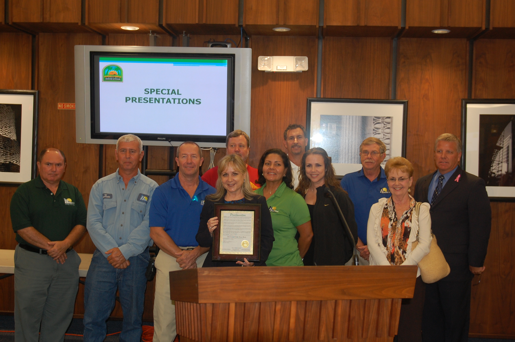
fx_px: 686
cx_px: 258
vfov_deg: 28.0
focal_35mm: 48
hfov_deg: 41.1
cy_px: 171
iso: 400
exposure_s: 1/60
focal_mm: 32
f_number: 3.5
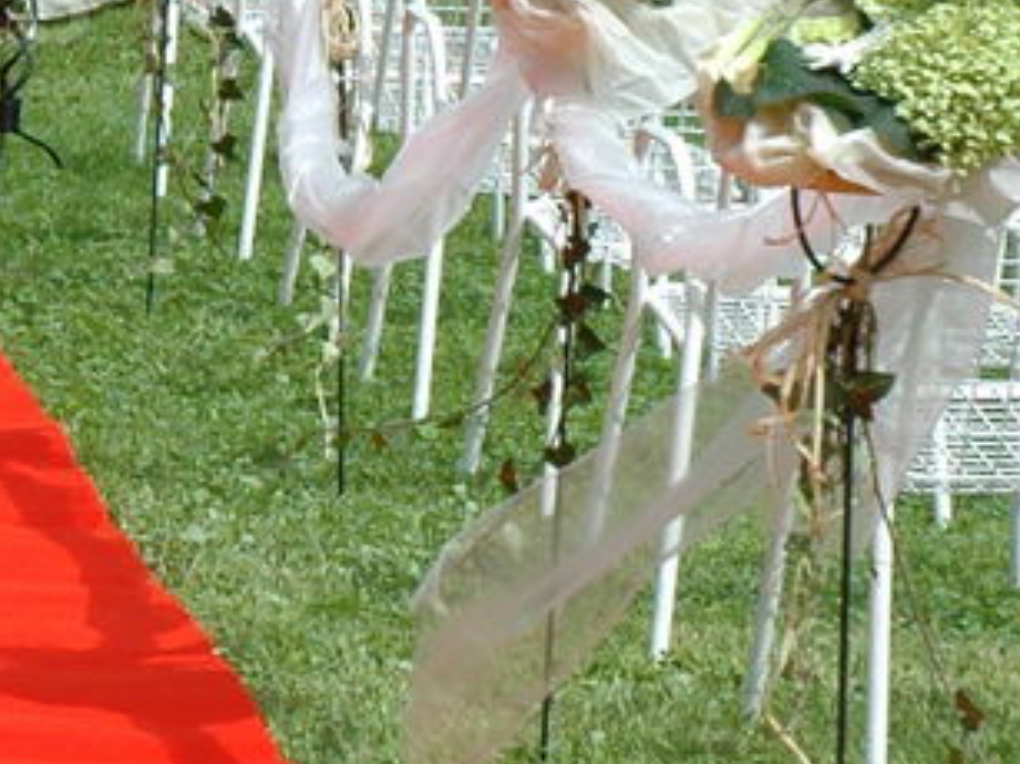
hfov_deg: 7.0
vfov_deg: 5.3
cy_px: -37
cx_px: -581
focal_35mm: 280
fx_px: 8247
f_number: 10
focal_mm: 44
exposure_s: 1/400
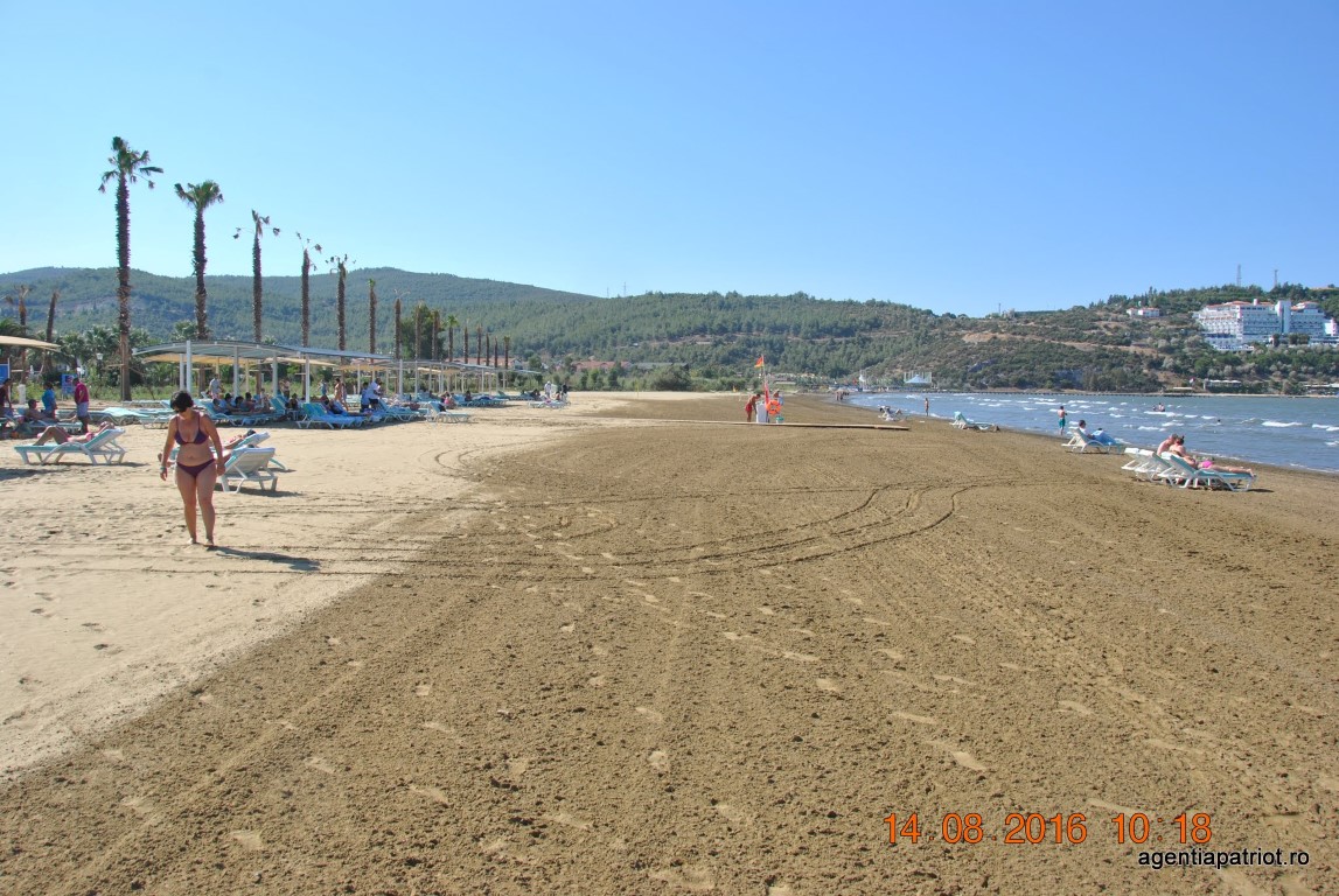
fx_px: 1006
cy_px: 448
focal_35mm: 27
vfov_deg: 48.1
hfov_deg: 67.3
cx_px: 670
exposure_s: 1/250
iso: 100
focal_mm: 18
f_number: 8
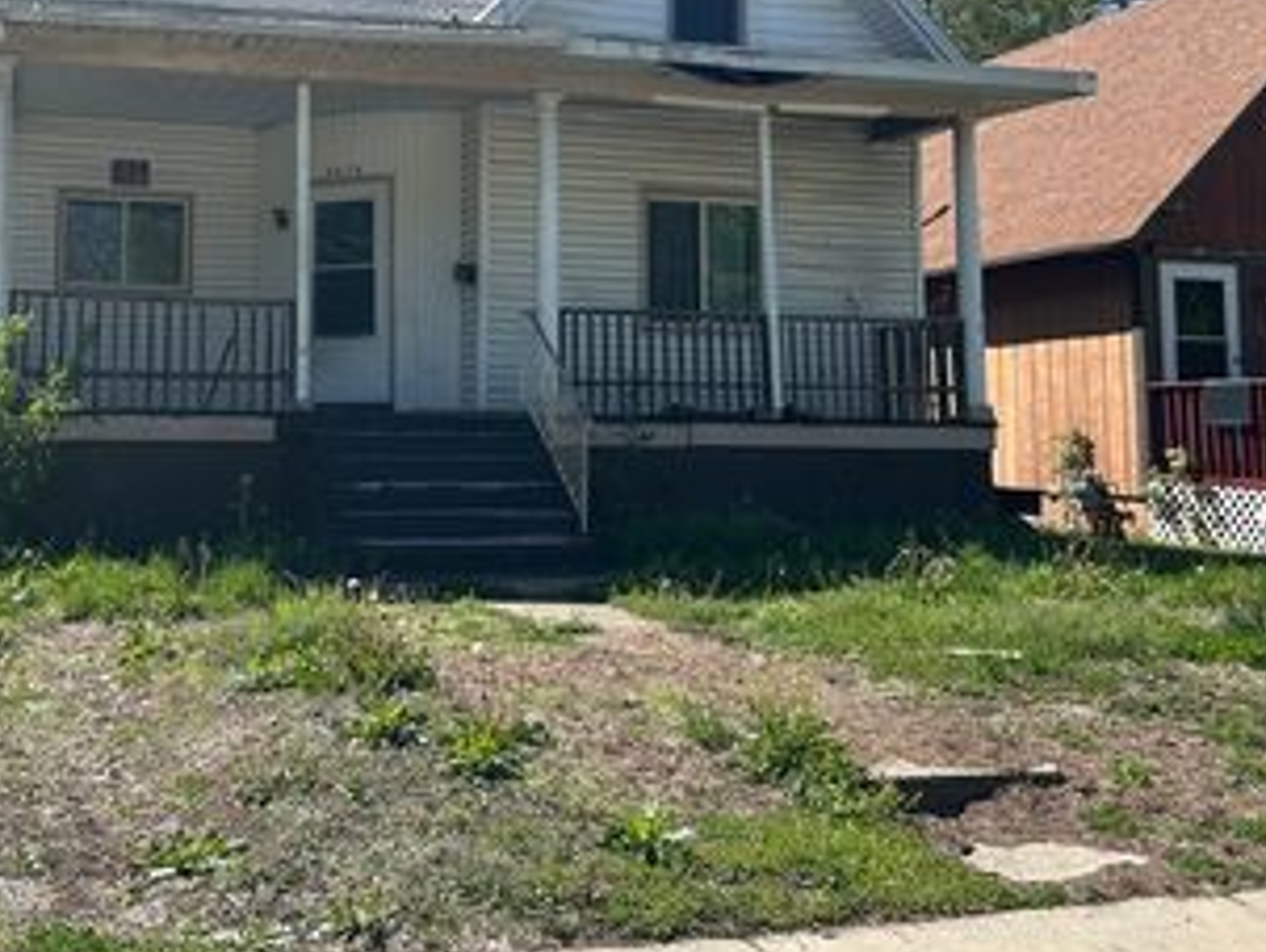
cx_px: 402
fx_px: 1574
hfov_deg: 43.1
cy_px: 250
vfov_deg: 33.0
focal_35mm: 43
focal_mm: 5.7
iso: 50
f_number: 1.5
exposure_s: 1/2841
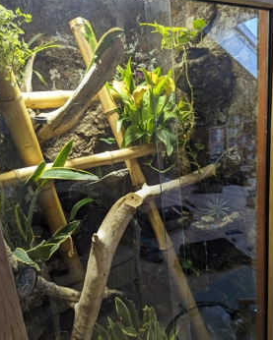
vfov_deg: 63.9
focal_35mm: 27
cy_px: 190
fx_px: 273
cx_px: 133
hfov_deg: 53.2
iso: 262
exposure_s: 1/100
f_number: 1.85
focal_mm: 6.81
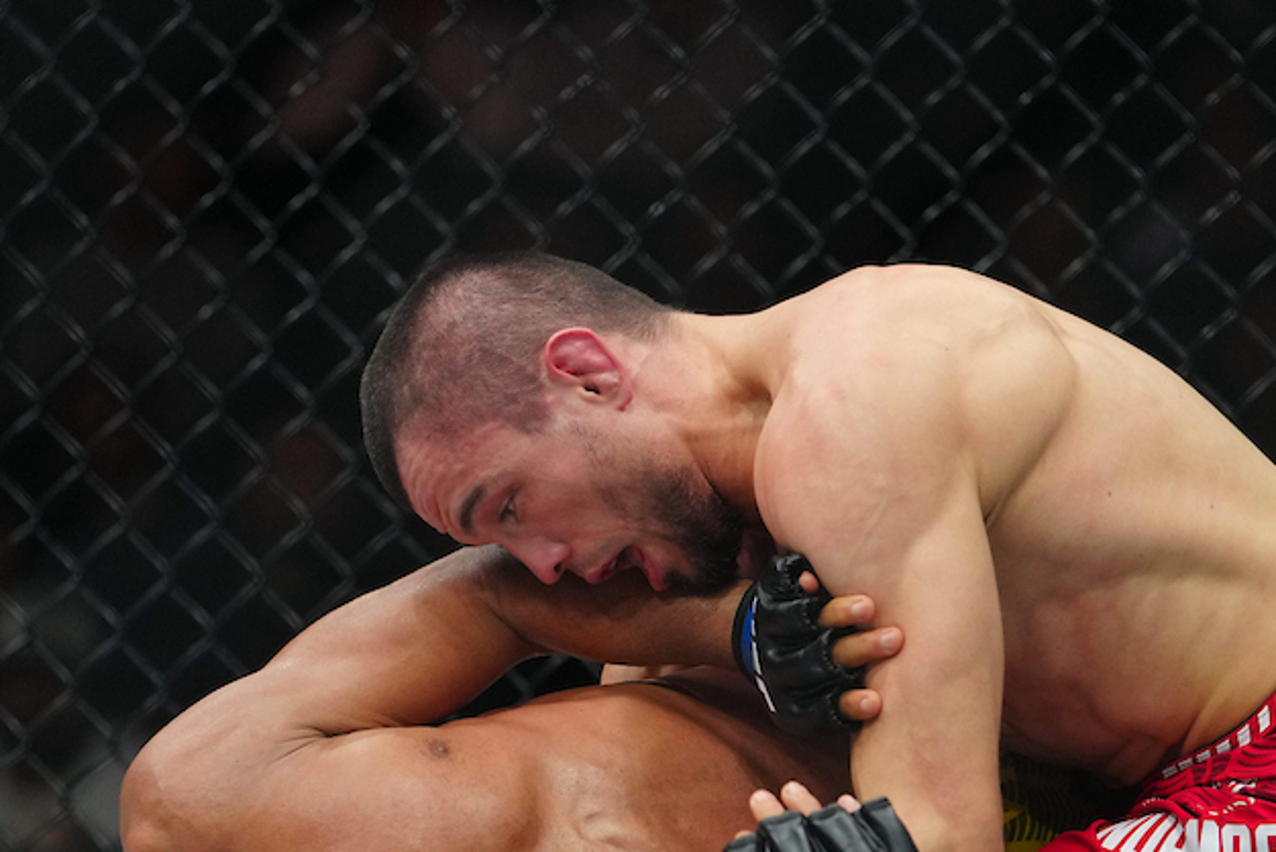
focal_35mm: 341
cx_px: 728
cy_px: 722
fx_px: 12092
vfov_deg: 4.0
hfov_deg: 6.0
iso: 2500
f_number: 2.8
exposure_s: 1/1250
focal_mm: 178
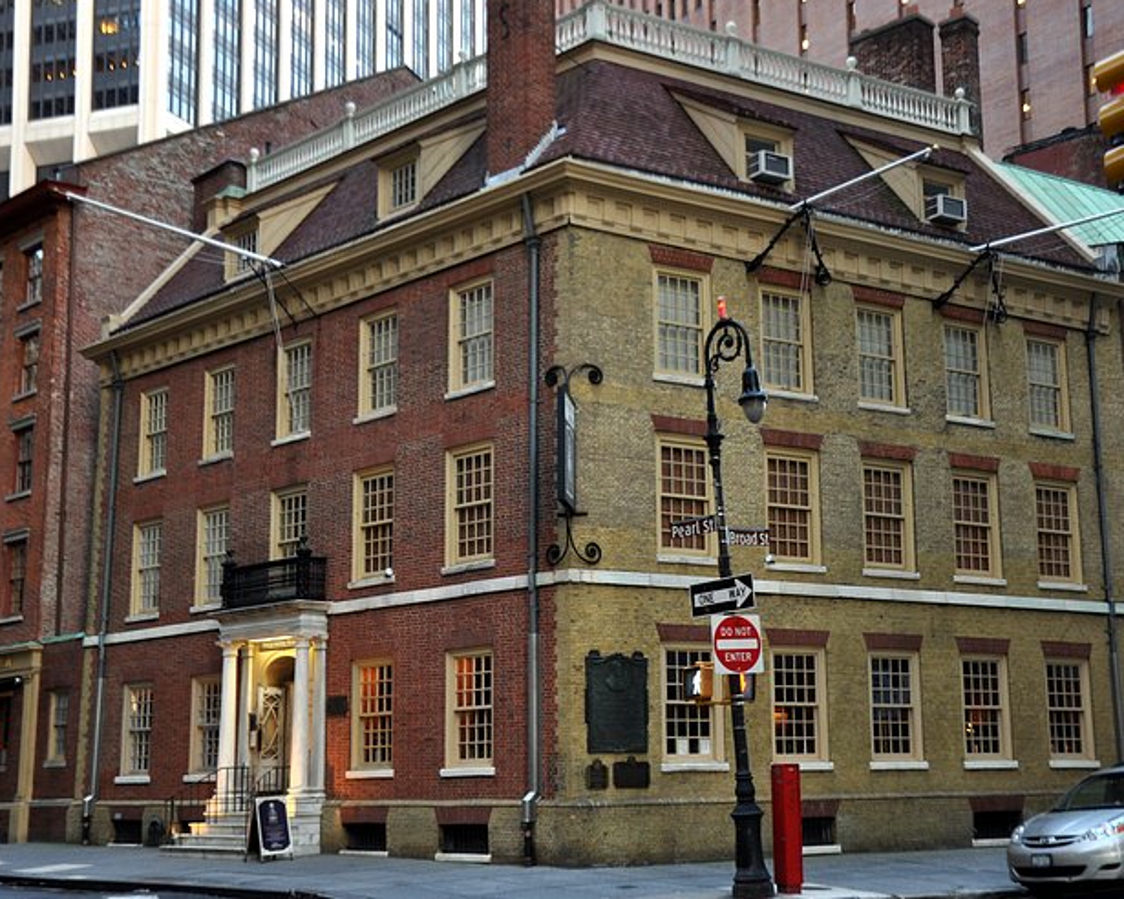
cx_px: 610
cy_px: 450
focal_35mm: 48
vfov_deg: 31.5
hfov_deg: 38.8
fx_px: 1597
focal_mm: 28
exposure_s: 1/13
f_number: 5
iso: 200
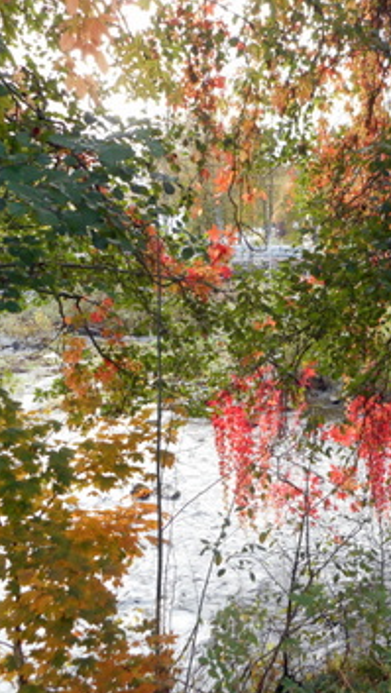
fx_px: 681
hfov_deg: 31.3
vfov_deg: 54.0
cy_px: 349
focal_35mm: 37
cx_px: 310
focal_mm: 4.5
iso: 250
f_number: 3.7
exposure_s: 1/30
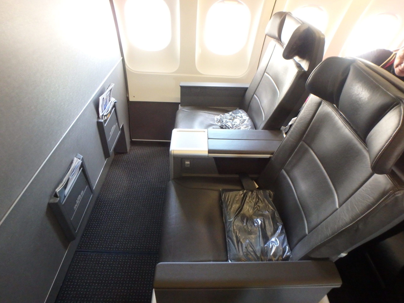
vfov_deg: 63.4
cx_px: 202
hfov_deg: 79.0
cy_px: 152
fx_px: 245
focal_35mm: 21
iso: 800
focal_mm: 3.7
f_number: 3.5
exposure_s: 1/30
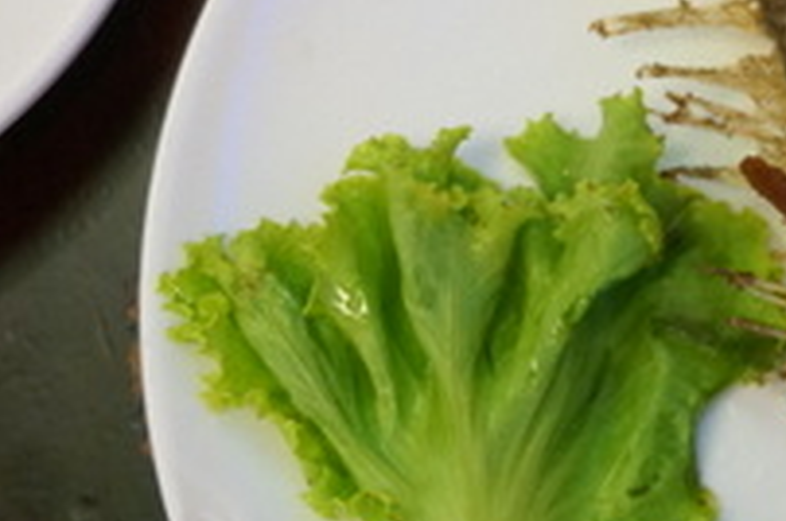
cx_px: 1086
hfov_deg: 15.1
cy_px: 255
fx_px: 2803
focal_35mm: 129
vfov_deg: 10.6
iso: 1000
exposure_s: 1/60
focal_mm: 27
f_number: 4.5
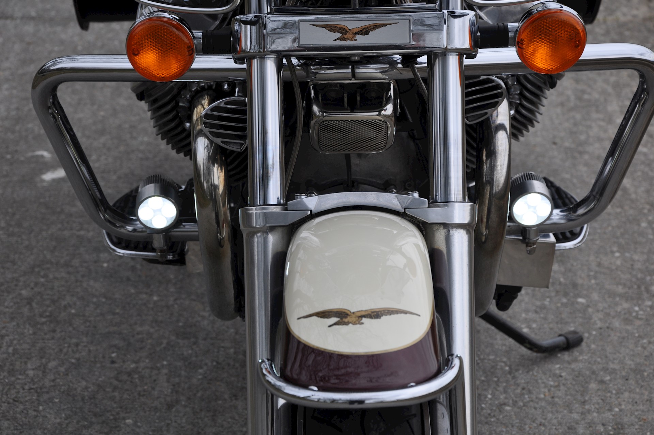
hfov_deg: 18.2
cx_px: 327
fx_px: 2041
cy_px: 218
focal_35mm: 112
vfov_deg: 12.1
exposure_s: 1/320
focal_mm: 75
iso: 200
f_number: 9
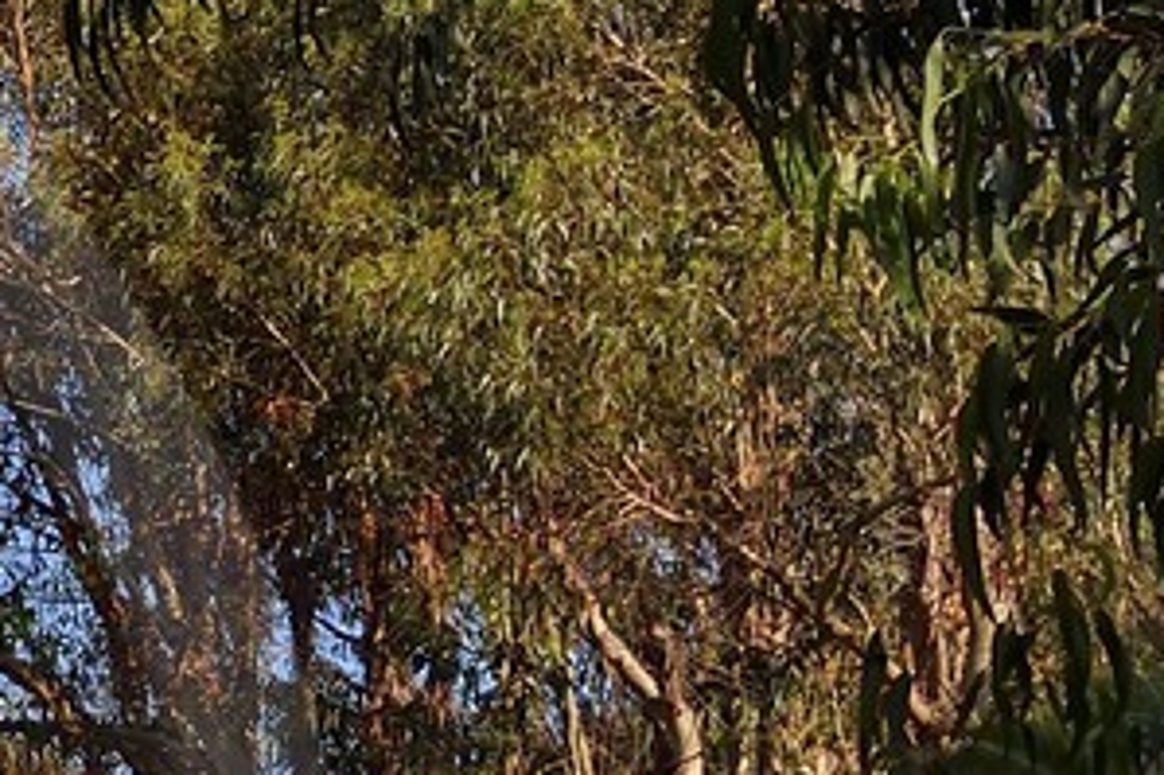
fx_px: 5881
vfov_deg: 7.4
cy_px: 1155
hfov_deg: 10.3
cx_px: -1238
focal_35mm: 182
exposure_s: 1/250
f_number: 9
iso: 200
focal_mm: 34
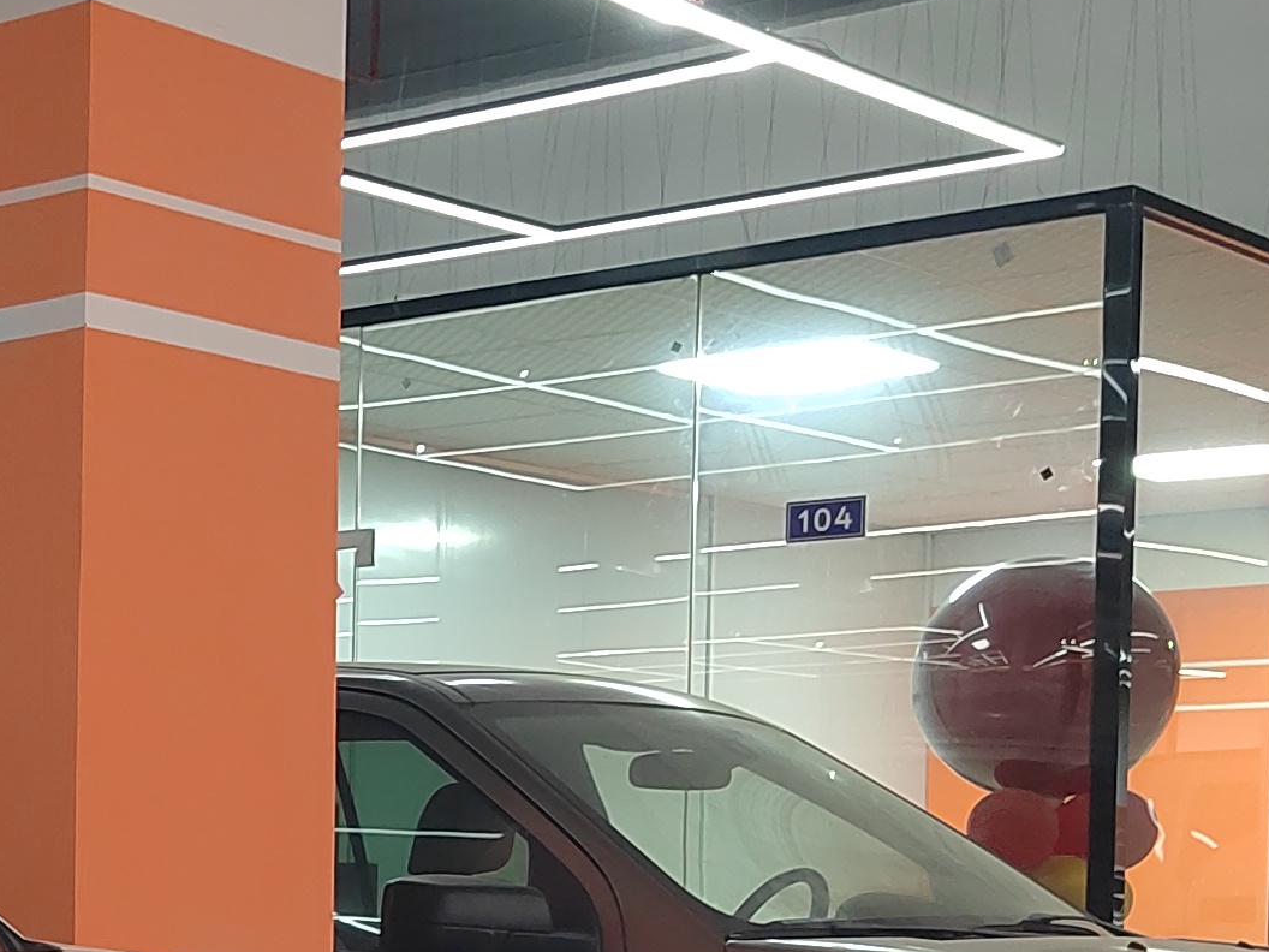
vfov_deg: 16.9
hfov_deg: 21.0
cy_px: 1011
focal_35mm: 85
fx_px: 3116
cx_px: -370
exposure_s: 1/50
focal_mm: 5.52
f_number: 1.9
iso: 1853
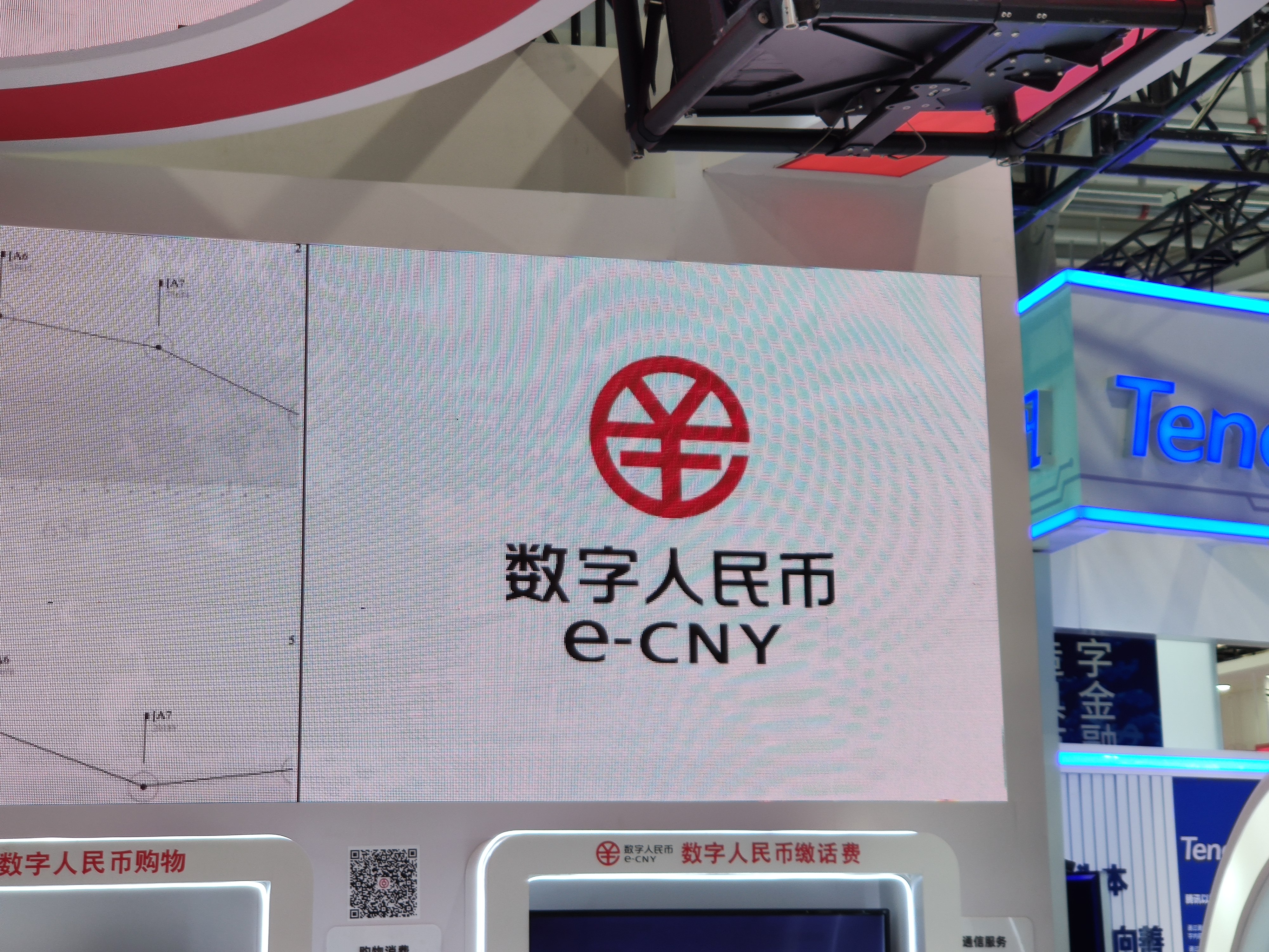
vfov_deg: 25.7
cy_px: 476
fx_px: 2090
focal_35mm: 57
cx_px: 634
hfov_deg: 33.8
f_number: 2.2
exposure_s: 1/100
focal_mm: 6.22
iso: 229
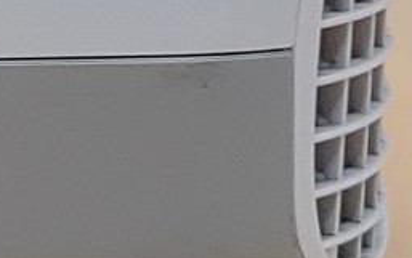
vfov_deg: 5.0
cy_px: 30
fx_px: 2933
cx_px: -563
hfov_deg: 7.5
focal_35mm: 261
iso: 50
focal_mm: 4.36
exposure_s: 1/105
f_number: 1.8
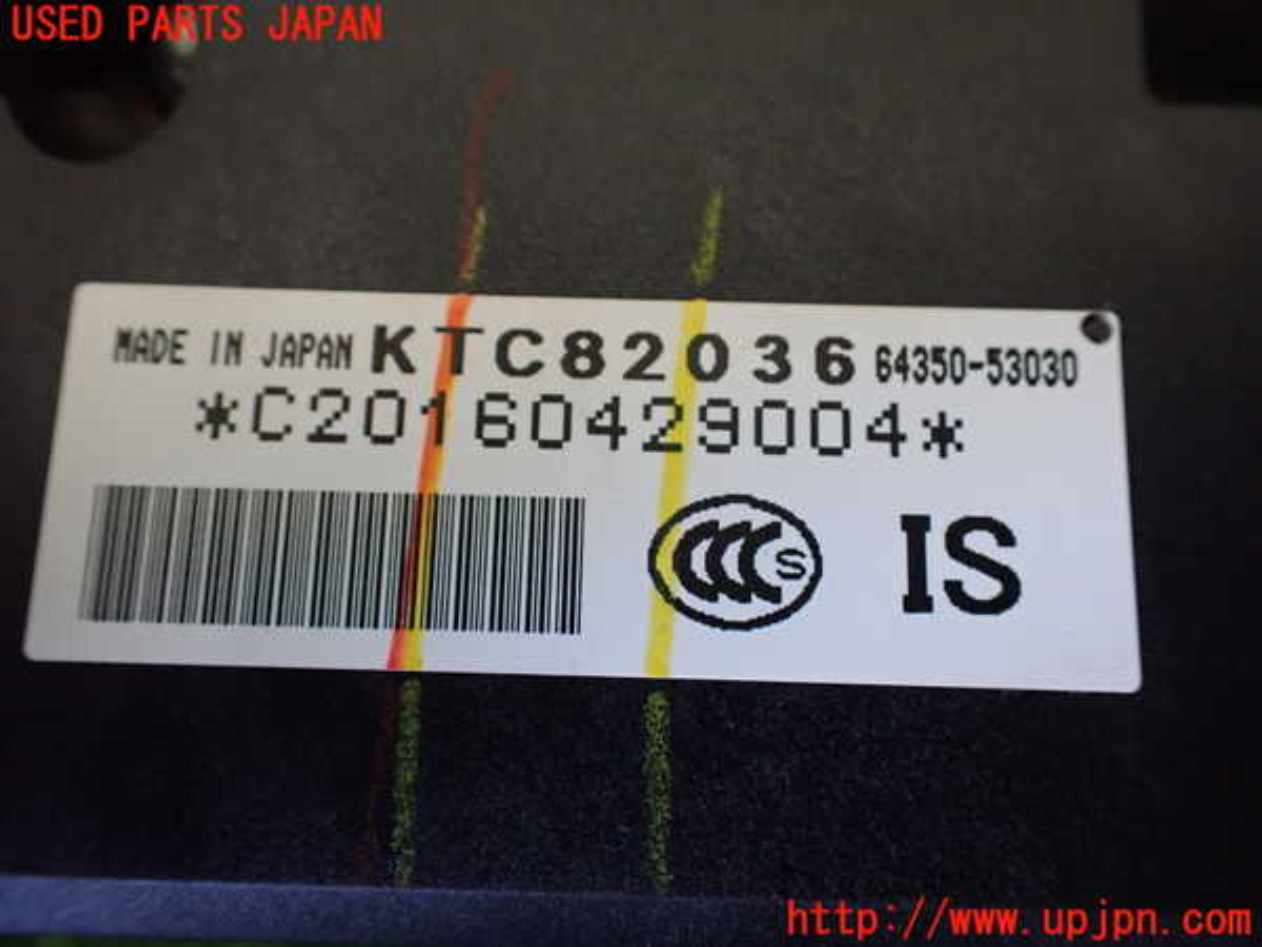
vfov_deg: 46.8
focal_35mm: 30
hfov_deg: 60.0
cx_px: 631
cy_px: 474
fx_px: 1094
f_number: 2.3
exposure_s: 1/125
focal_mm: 5.4
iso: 640
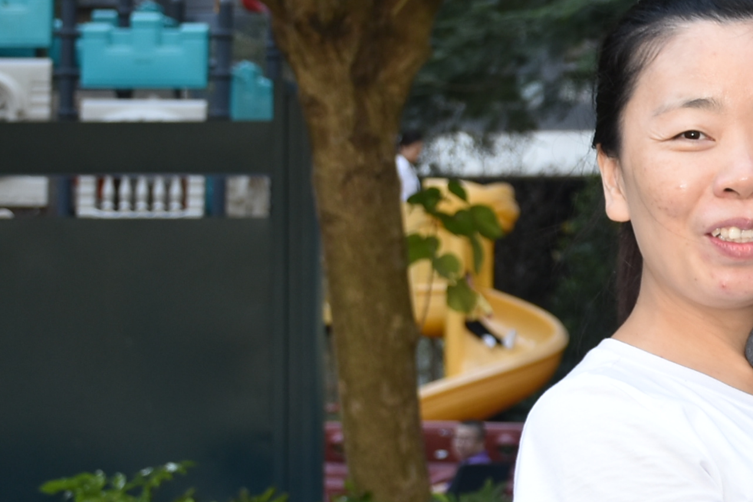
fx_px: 3535
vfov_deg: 8.1
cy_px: 241
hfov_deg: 11.6
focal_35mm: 169
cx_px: 1174
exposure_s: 1/125
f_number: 5.6
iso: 160
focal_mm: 32
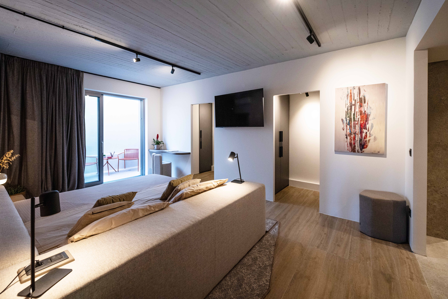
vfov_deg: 81.2
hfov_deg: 104.3
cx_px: 224
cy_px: 150
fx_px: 174
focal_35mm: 14
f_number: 4
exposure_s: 1/320
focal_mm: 14
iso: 1600
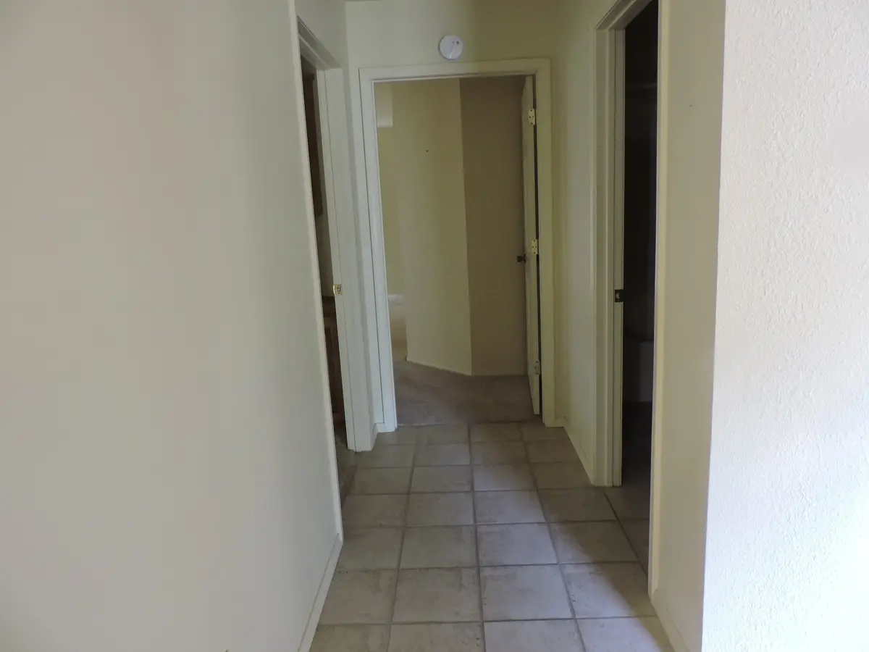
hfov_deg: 71.6
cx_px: 434
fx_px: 602
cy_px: 326
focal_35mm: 24
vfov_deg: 56.8
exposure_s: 1/13
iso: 400
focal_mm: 4.3
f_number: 3
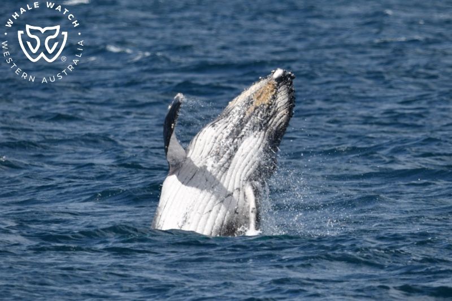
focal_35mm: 480
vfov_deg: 2.9
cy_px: 150
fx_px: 6025
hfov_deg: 4.3
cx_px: 226
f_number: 6.3
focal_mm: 480
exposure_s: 1/8000
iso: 720
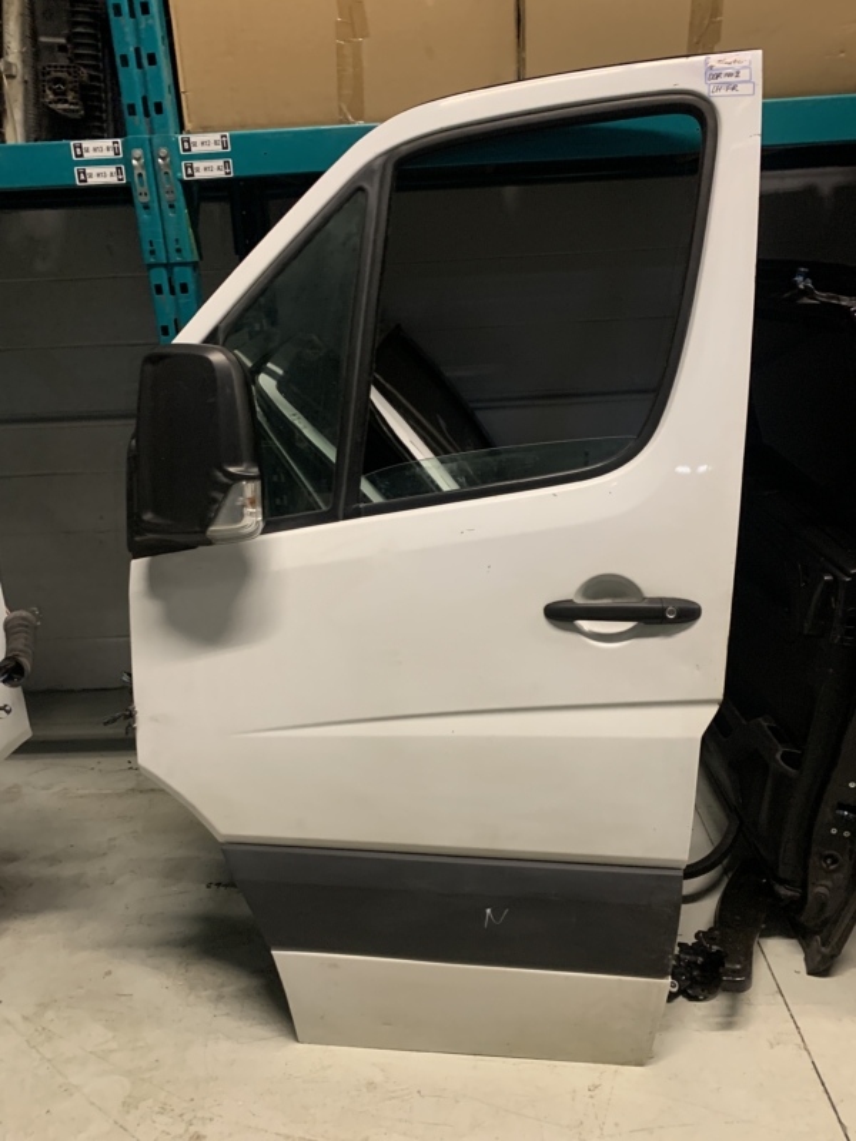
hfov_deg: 53.1
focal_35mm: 26
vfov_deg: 67.3
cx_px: 428
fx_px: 857
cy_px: 570
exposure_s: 1/40
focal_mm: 4.25
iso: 400
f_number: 1.8
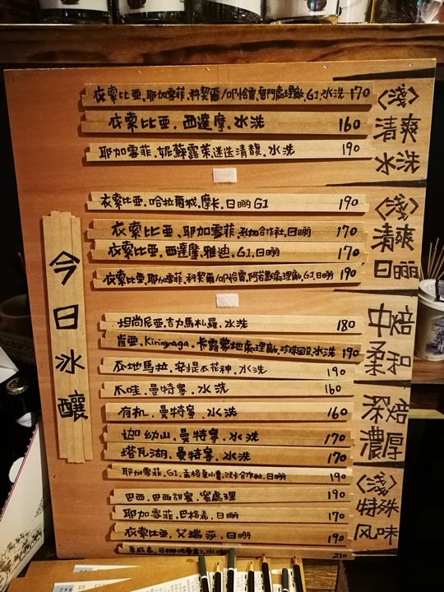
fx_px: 462
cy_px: 296
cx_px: 222
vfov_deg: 65.3
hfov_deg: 51.4
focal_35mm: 27
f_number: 2.2
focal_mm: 4.5
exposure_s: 1/17.1
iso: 800
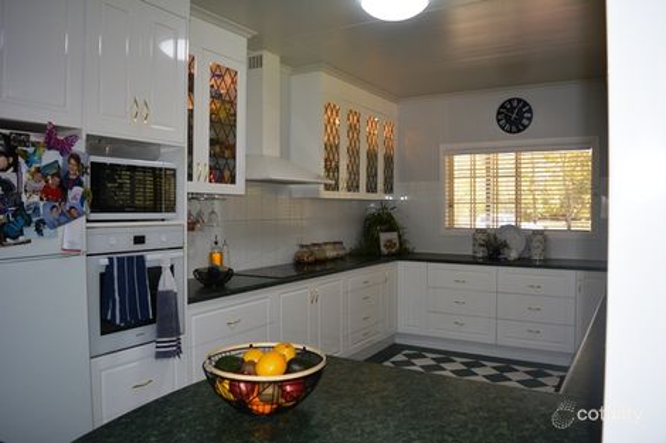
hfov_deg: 67.4
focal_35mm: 27
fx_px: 499
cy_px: 222
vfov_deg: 47.9
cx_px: 333
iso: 200
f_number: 3.5
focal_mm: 18
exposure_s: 1/160
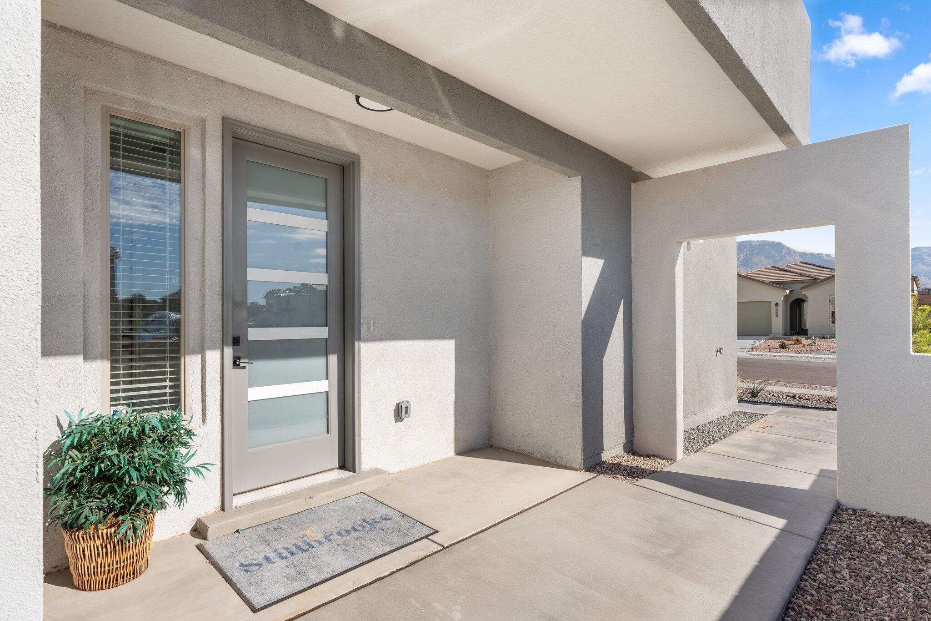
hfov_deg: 88.4
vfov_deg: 65.9
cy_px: 310
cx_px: 466
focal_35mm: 18
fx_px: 478
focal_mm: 18.5
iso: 320
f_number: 9
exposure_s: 1/200
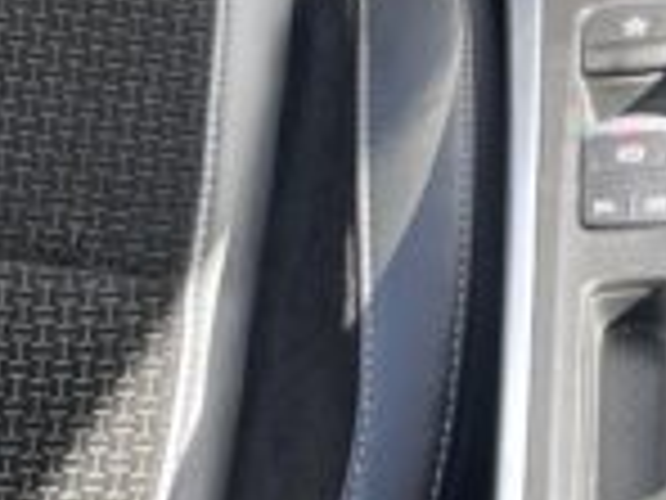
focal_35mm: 141
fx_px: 2713
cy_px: -297
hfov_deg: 13.7
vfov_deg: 10.1
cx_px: 711
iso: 40
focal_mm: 5.1
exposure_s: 1/71
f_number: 1.6
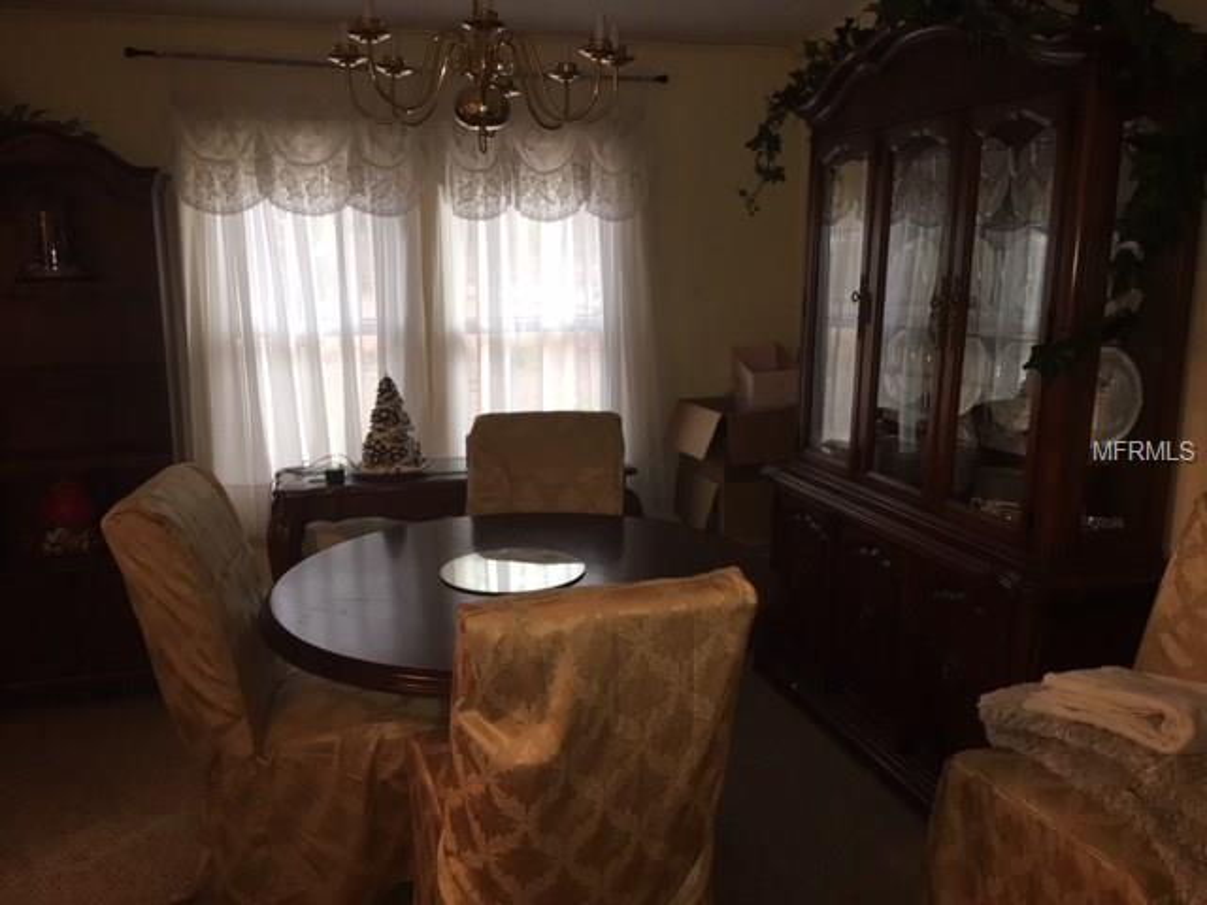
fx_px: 1011
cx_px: 604
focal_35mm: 29
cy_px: 452
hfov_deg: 61.7
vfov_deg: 48.2
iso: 80
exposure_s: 1/30
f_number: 2.2
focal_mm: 4.15
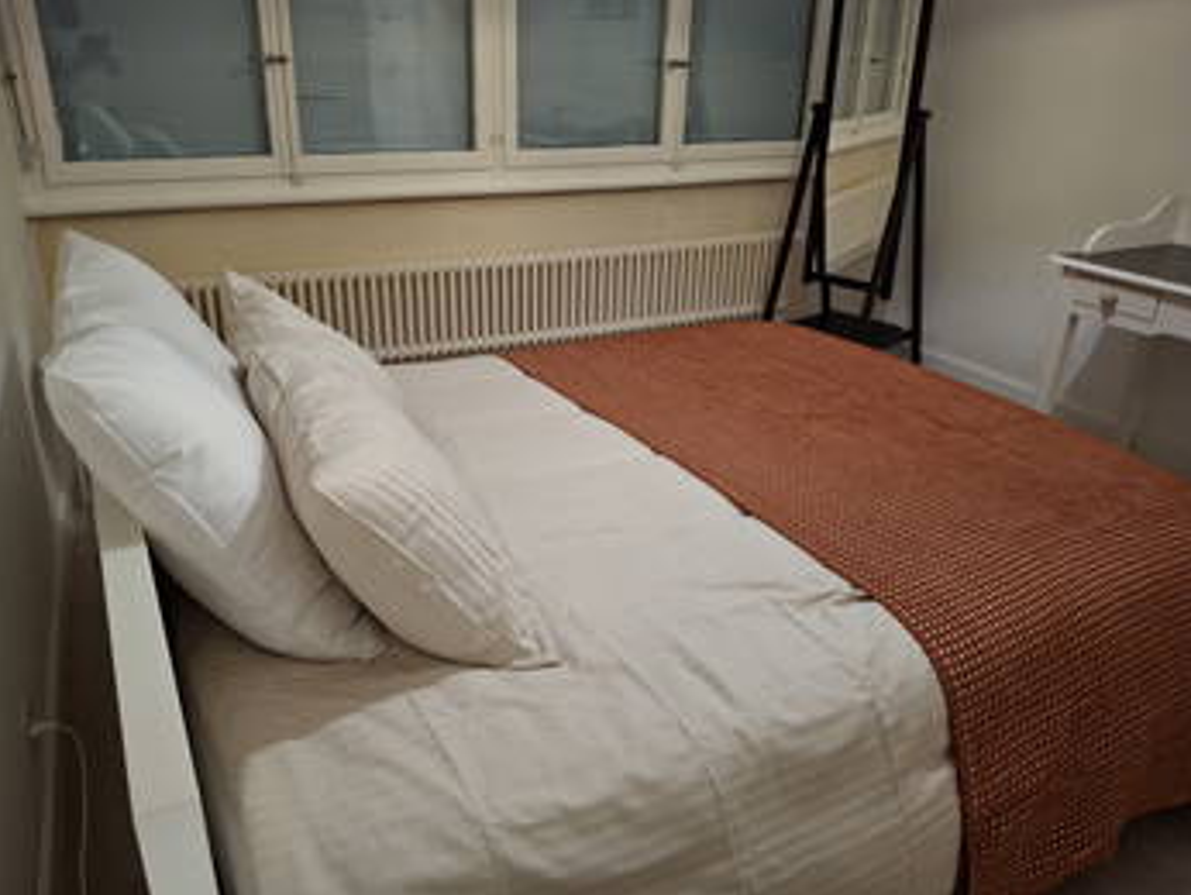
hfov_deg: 67.3
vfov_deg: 53.1
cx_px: 582
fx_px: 895
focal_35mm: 26
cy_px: 434
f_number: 1.8
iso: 500
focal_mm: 4.69
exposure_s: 1/24
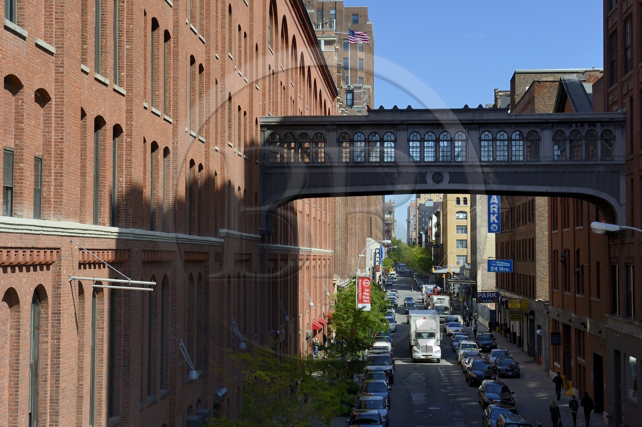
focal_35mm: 60
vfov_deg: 22.6
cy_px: 214
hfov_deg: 33.4
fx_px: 1069
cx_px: 321
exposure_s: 1/320
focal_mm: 60
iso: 400
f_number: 11
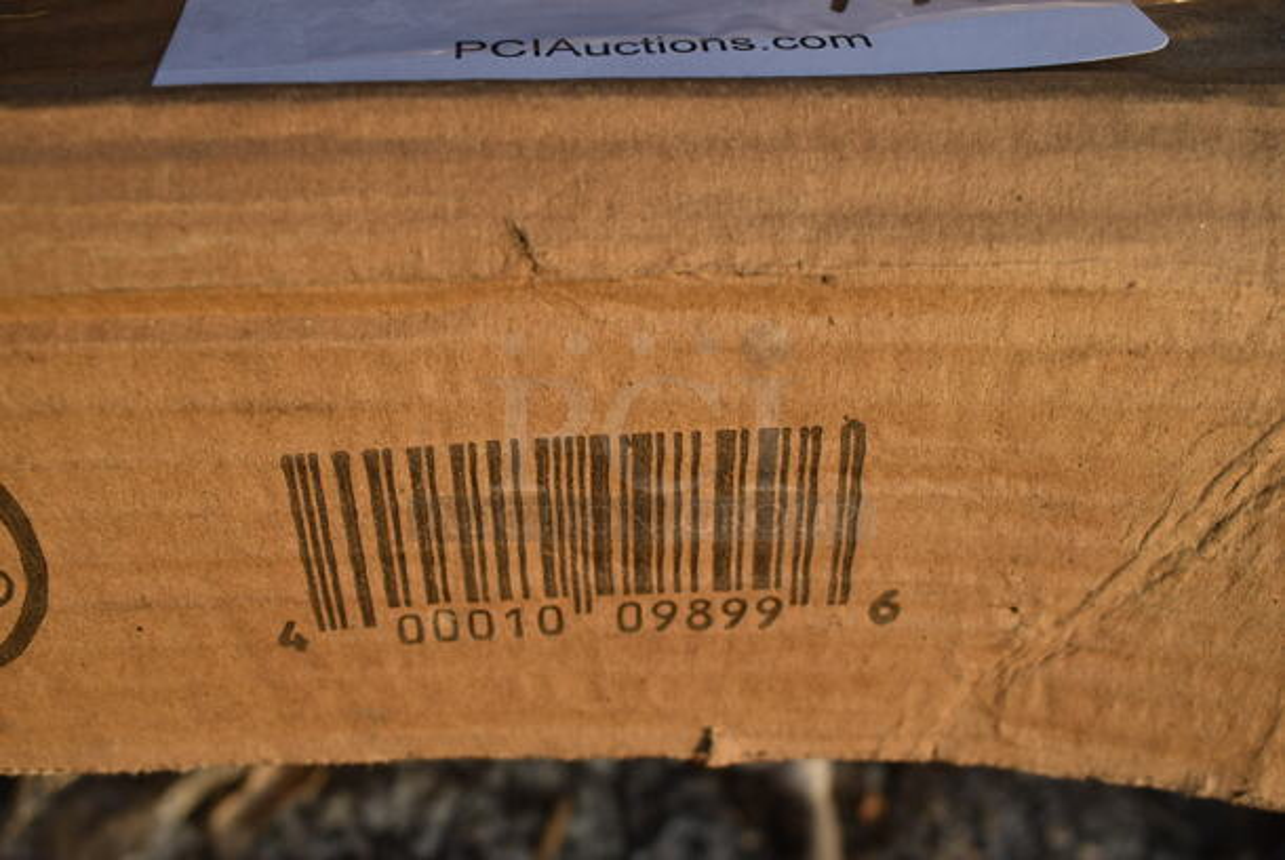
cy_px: 430
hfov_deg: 51.2
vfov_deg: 35.6
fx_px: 1340
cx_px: 642
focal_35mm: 38
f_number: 6.3
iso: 100
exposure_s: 1/160
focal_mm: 25
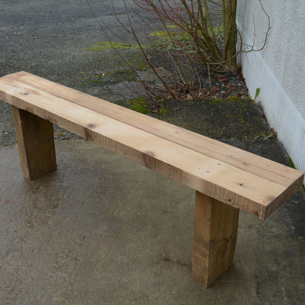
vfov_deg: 39.2
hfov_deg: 39.2
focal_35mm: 43
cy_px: 151
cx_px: 146
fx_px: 429
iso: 200
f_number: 5.6
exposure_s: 1/125
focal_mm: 22
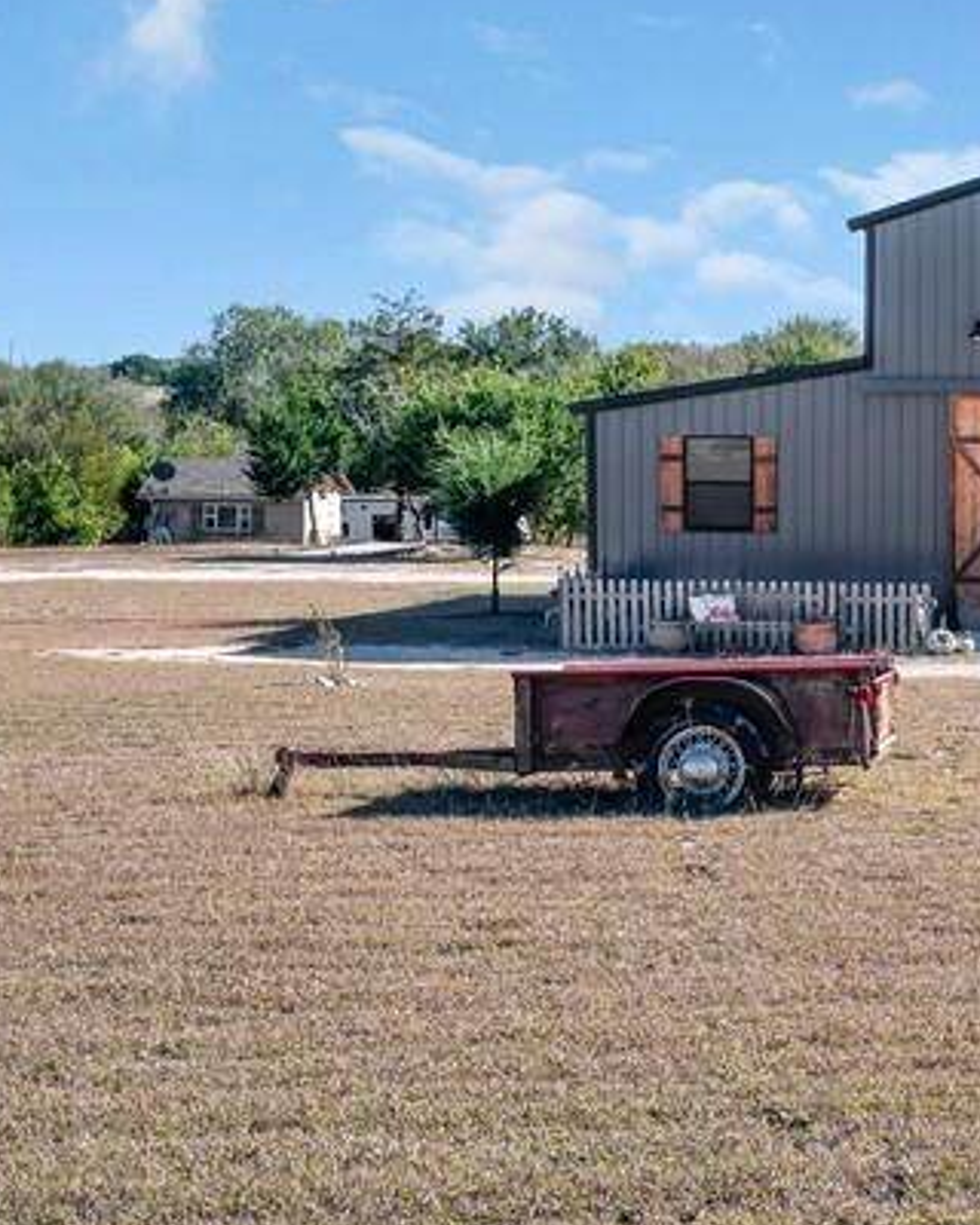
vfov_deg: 26.3
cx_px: 1087
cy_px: 467
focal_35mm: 72
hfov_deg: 20.3
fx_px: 2610
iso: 100
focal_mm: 30
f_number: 8
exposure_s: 1/250
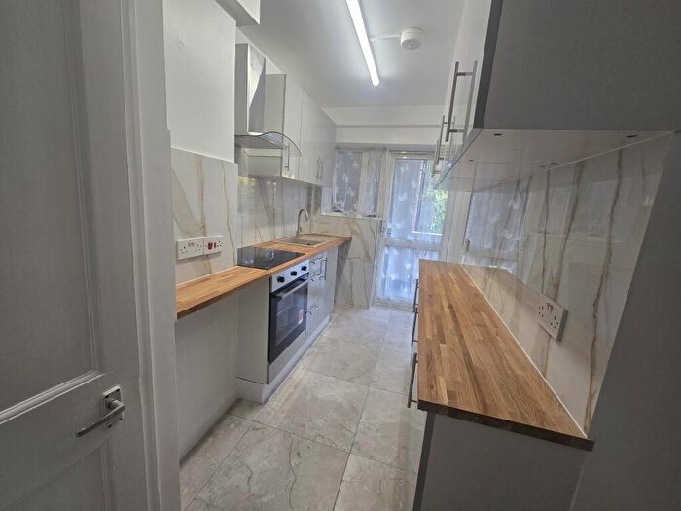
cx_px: 340
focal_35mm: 13
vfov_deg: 89.9
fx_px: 256
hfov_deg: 106.2
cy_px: 256
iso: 100
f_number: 2.2
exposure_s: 1/50
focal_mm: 2.2
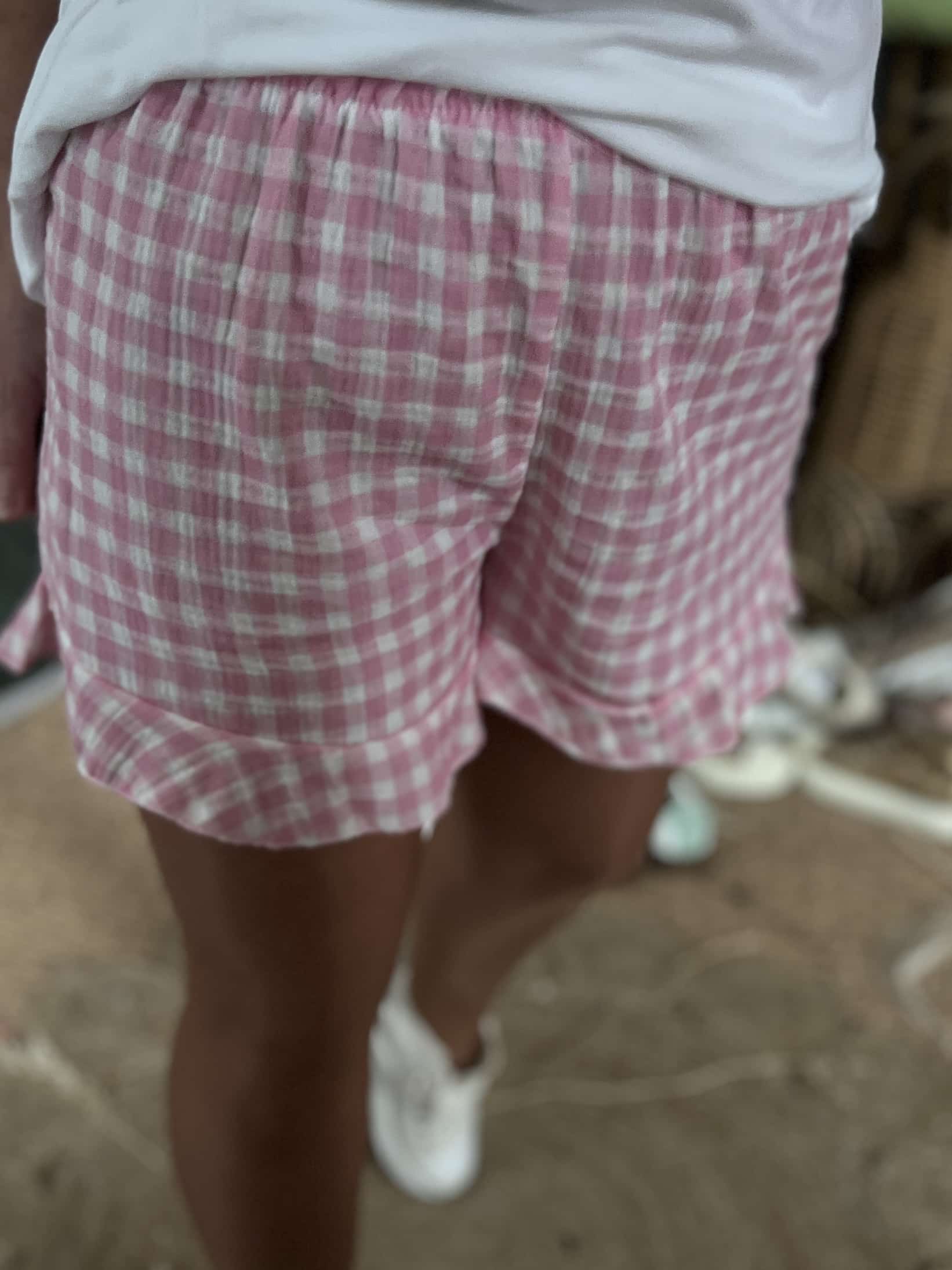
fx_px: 954
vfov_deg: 67.3
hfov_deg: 53.1
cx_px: 476
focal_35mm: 26
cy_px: 635
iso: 125
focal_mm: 5.7
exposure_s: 1/61
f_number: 1.5
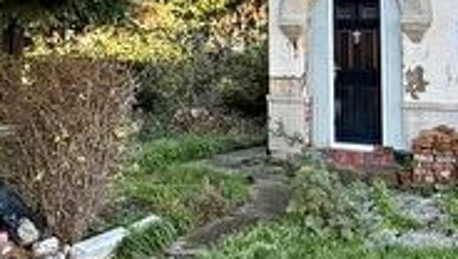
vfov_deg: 20.0
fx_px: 705
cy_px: -11
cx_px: 217
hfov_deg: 36.0
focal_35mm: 58
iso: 50
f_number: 2.2
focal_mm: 2.22
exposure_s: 1/128
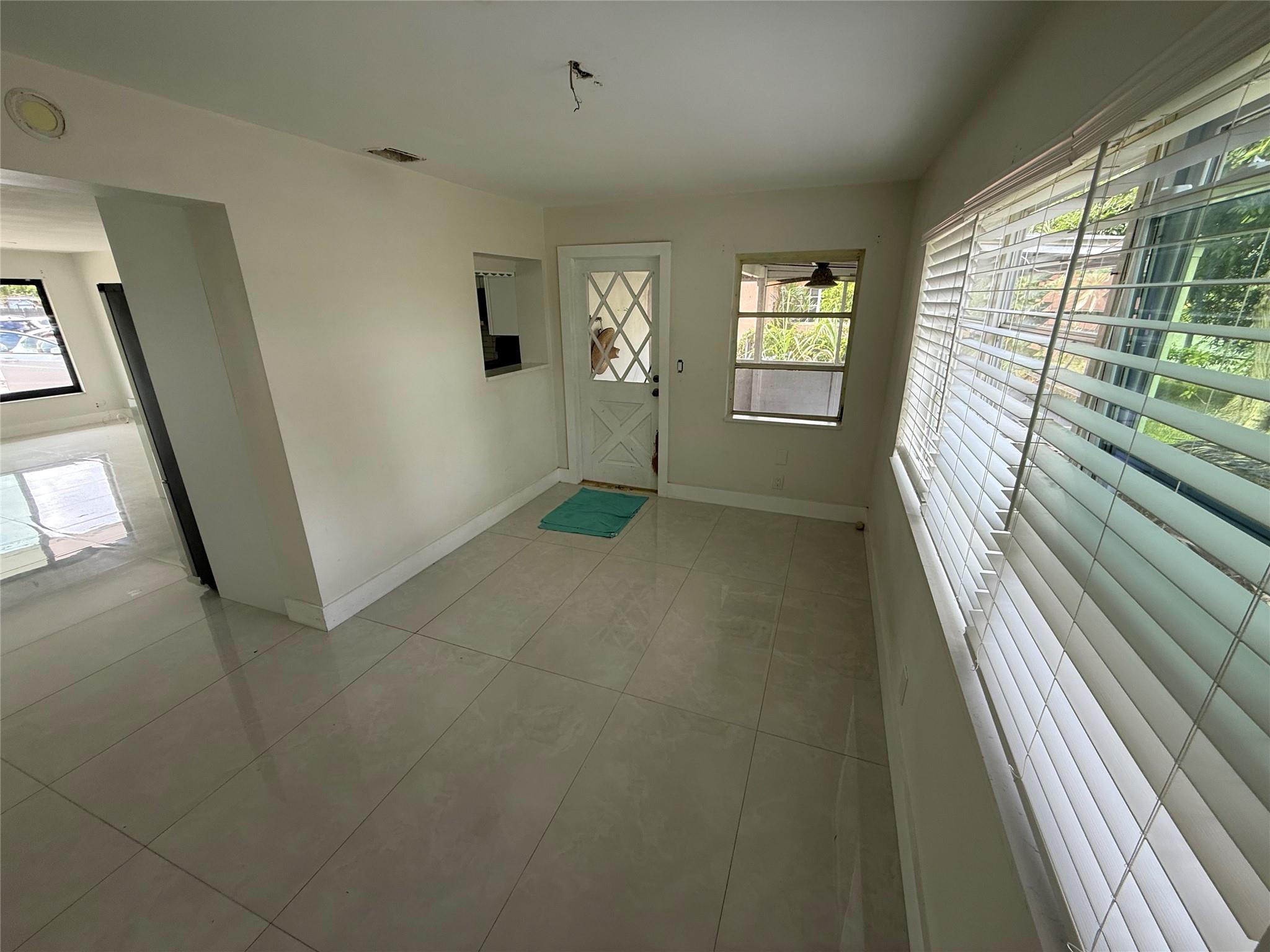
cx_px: 635
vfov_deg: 85.7
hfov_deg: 102.1
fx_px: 514
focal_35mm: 14
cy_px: 476
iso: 80
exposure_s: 1/99
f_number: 2.2
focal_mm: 2.22
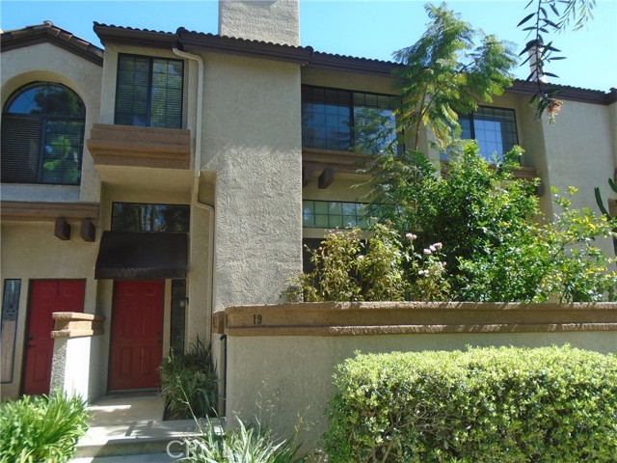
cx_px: 308
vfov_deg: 53.1
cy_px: 232
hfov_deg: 67.3
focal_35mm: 26
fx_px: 463
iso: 100
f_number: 3.2
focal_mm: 4.6
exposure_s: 1/400
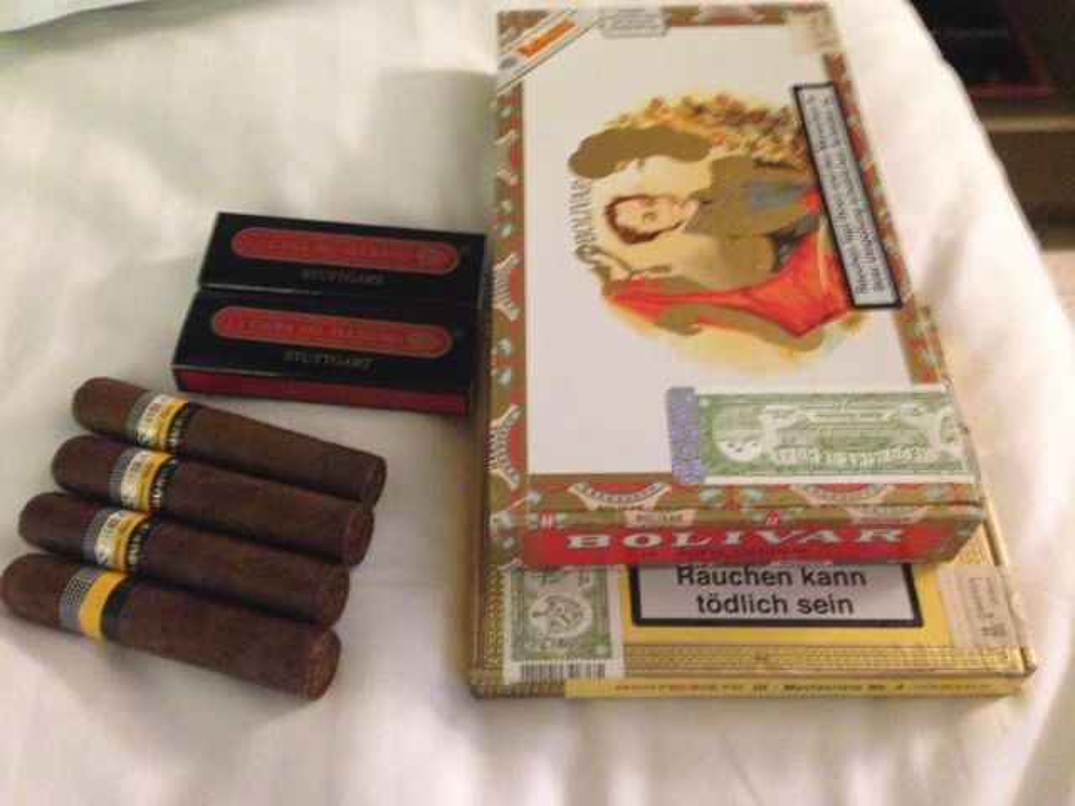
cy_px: 403
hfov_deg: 55.4
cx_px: 538
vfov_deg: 42.9
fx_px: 1025
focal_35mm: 33
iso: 800
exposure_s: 1/15
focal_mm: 4.12
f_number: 2.4
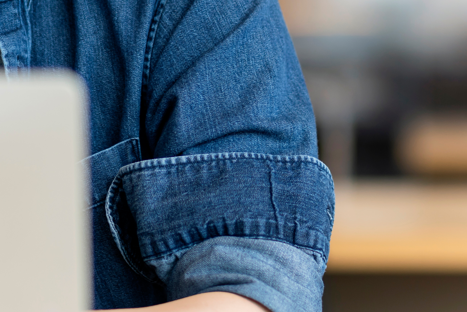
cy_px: 51
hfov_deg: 7.5
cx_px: 278
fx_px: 3580
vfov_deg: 5.0
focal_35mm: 276
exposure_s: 1/500
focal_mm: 85
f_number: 1.8
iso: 125
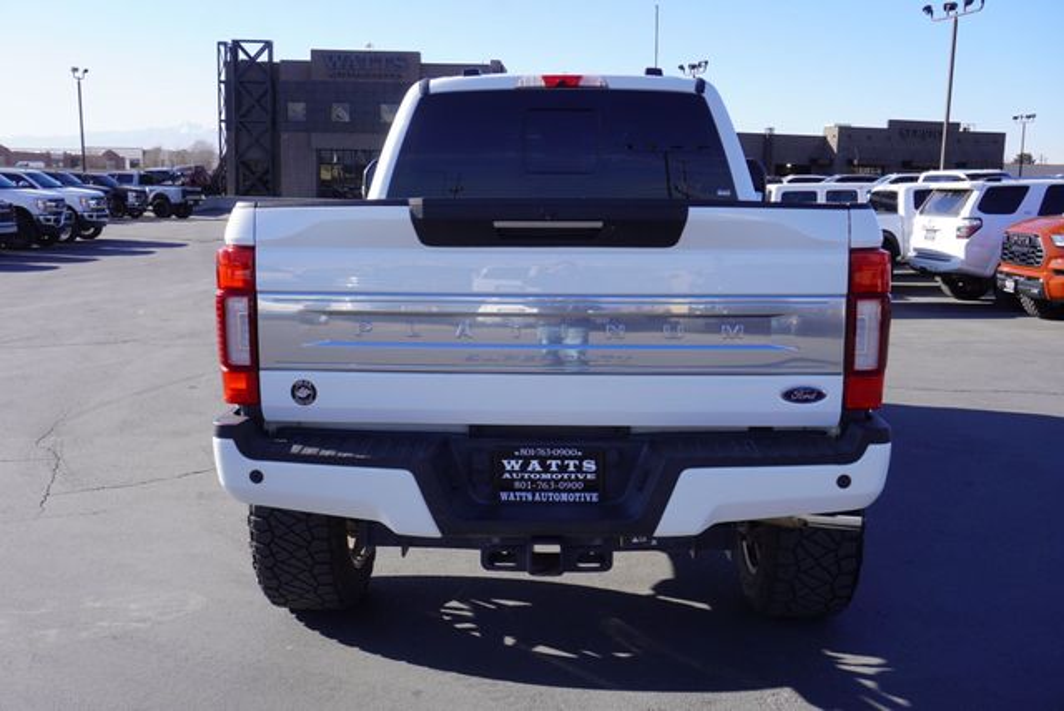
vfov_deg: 36.9
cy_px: 356
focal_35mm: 36
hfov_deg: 53.1
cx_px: 532
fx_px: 1065
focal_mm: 24
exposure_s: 1/125
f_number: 8
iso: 100
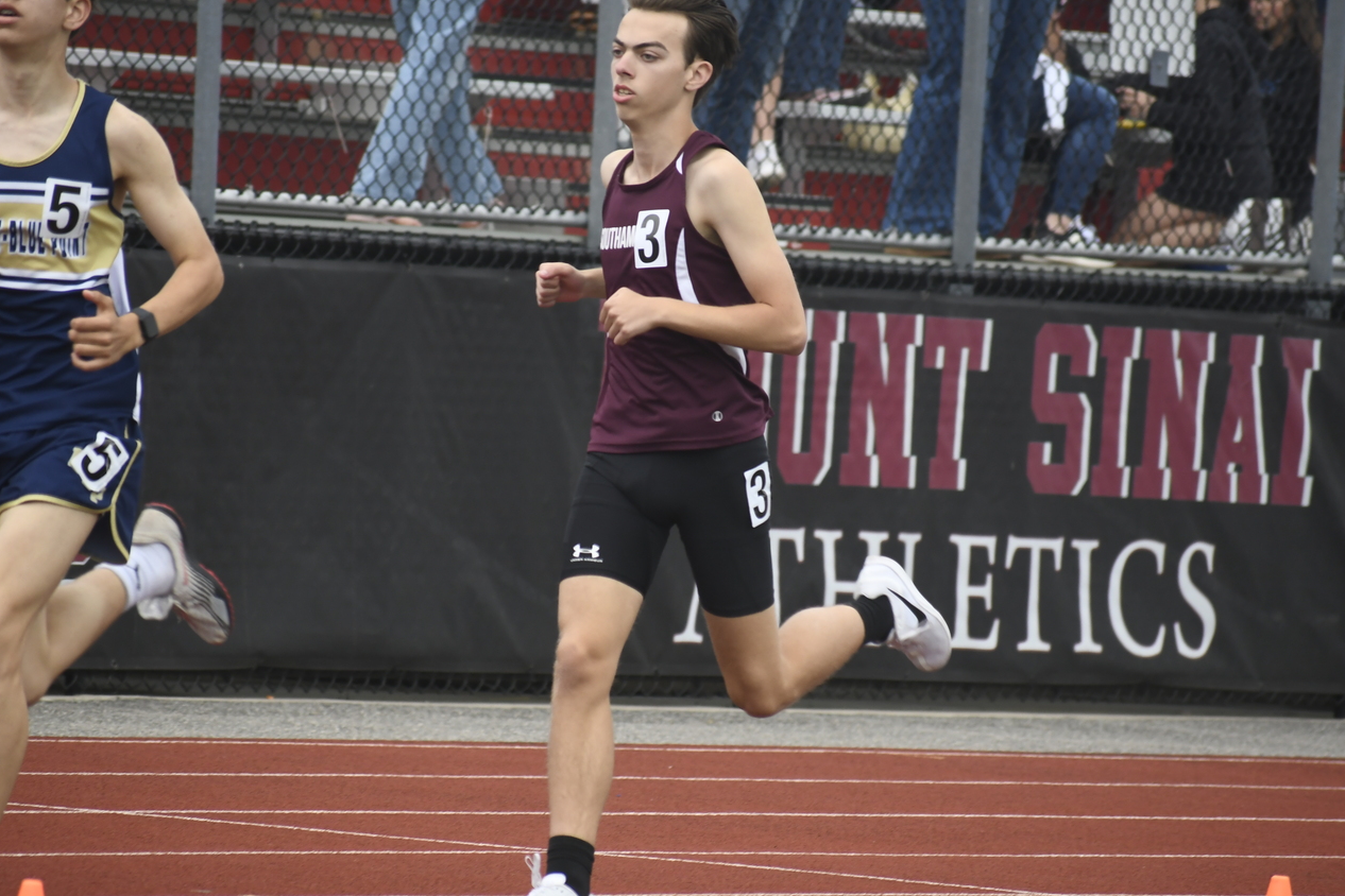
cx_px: 662
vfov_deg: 3.5
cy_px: 487
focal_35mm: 391
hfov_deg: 5.3
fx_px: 14607
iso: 640
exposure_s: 1/500
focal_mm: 220
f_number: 5.6
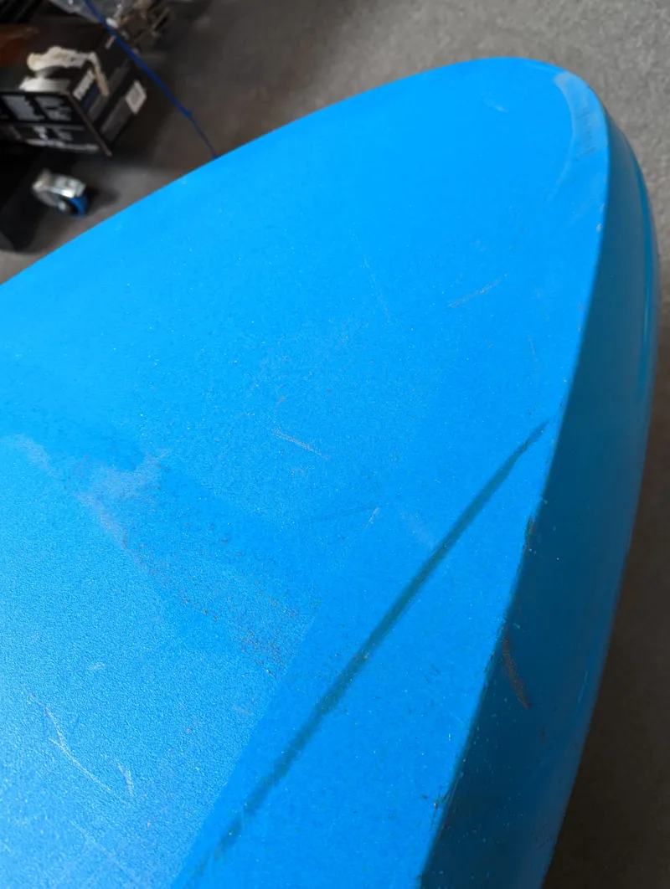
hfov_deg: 57.0
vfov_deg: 71.5
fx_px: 618
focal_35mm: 24
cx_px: 335
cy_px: 444
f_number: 1.85
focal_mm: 6.81
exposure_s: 1/50
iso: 65
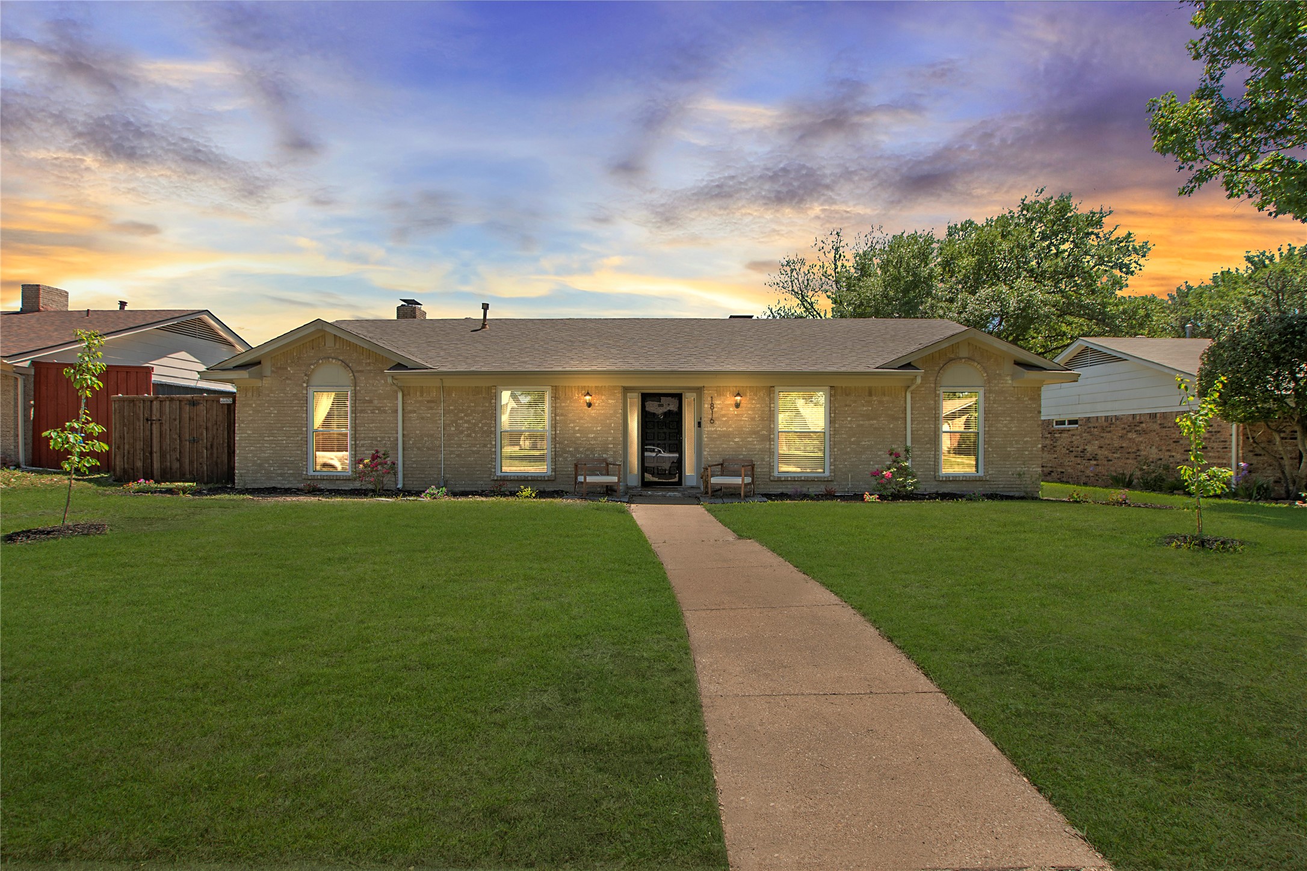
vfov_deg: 77.3
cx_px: 654
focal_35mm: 15
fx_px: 545
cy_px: 436
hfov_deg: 100.4
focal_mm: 10
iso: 100
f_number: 8
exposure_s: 1/250
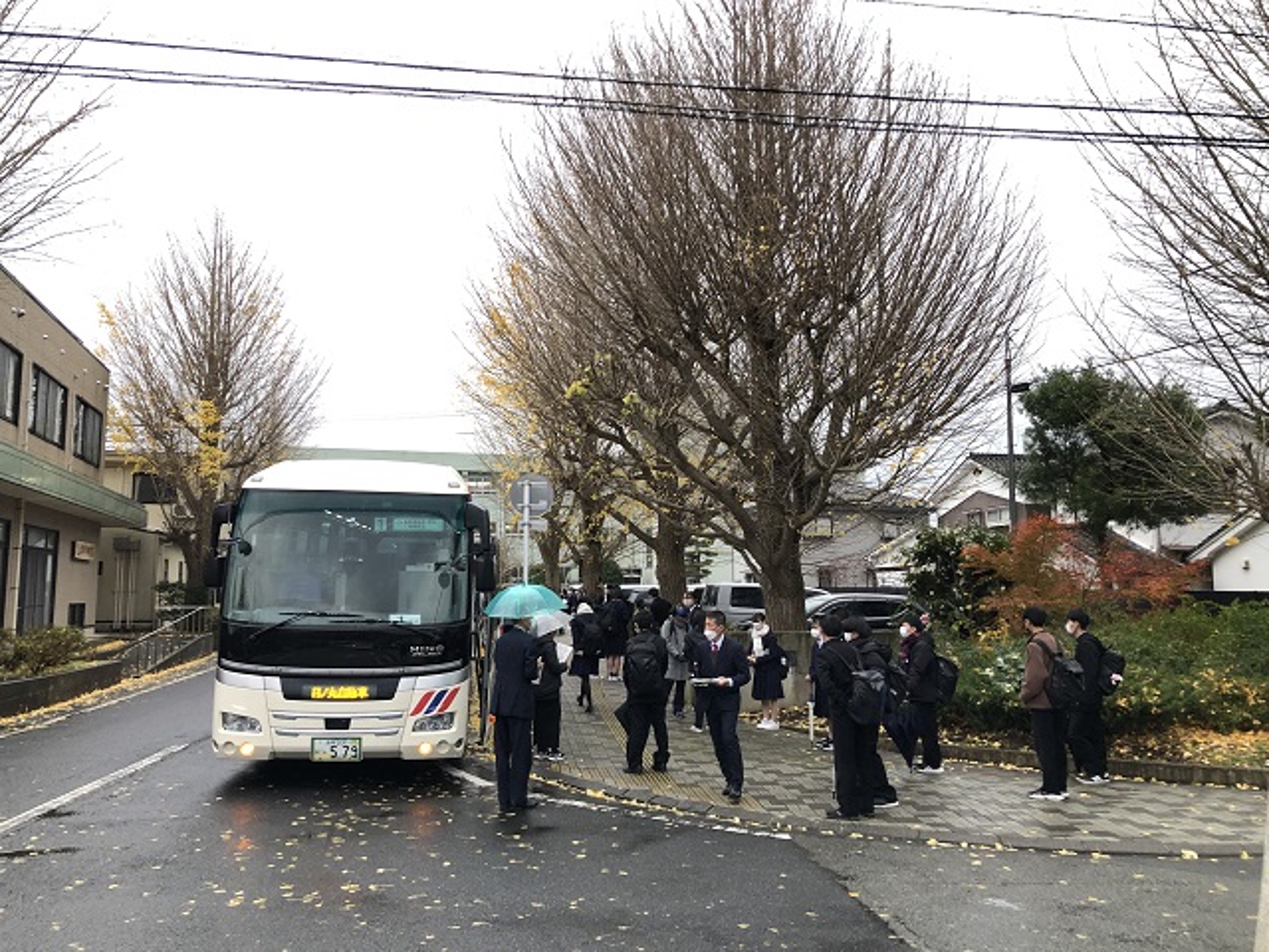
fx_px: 1026
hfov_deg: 63.4
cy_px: 476
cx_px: 634
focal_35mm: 28
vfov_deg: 49.7
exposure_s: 1/40
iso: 25
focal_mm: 3.99
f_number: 1.8
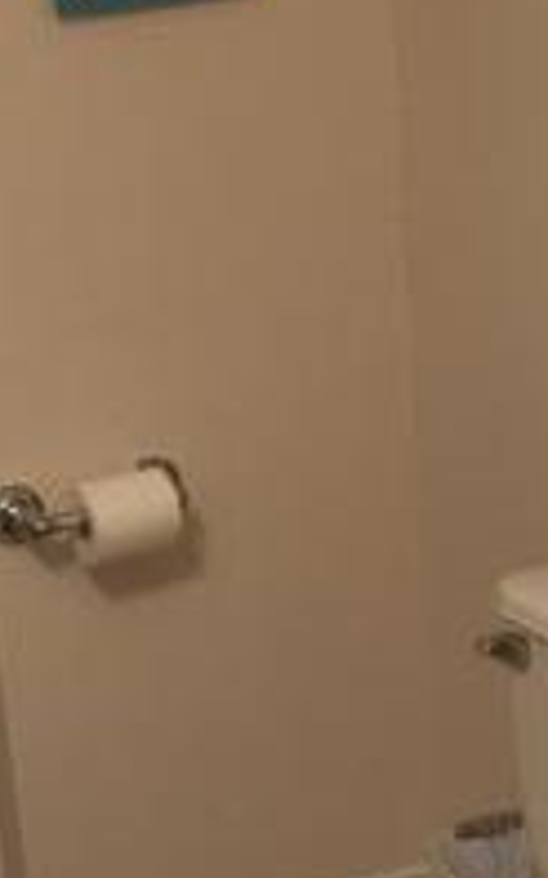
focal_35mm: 100
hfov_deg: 13.0
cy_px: 651
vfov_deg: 20.6
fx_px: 2391
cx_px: 62
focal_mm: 4.15
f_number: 2.2
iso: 32
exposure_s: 1/30
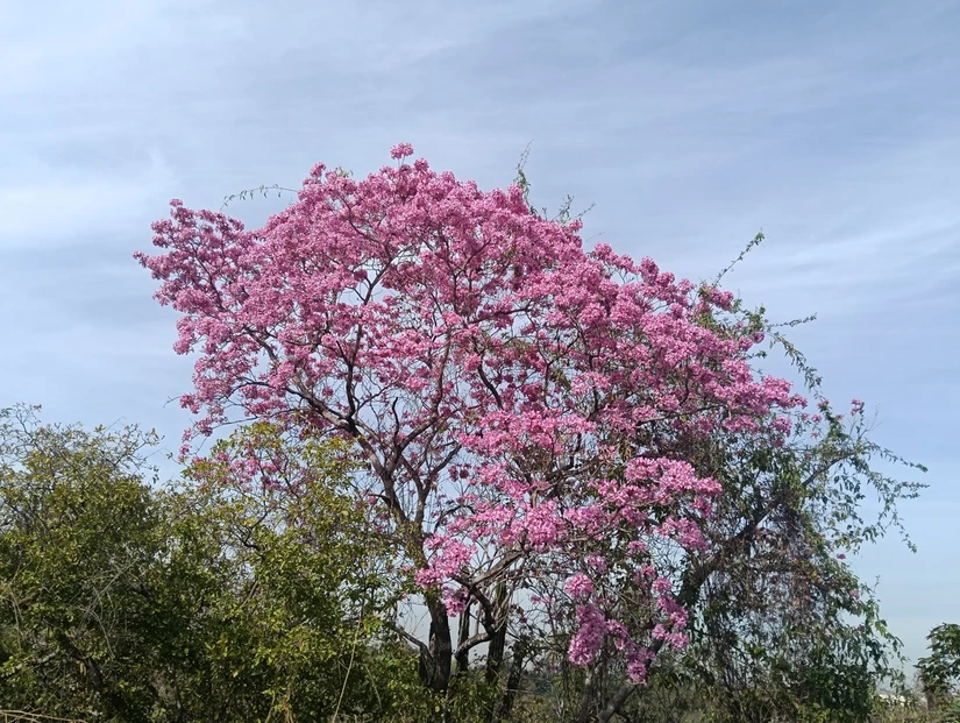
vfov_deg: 51.5
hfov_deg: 65.3
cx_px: 480
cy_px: 362
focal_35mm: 27
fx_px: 750
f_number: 1.8
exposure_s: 1/654
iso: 64
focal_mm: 3.98
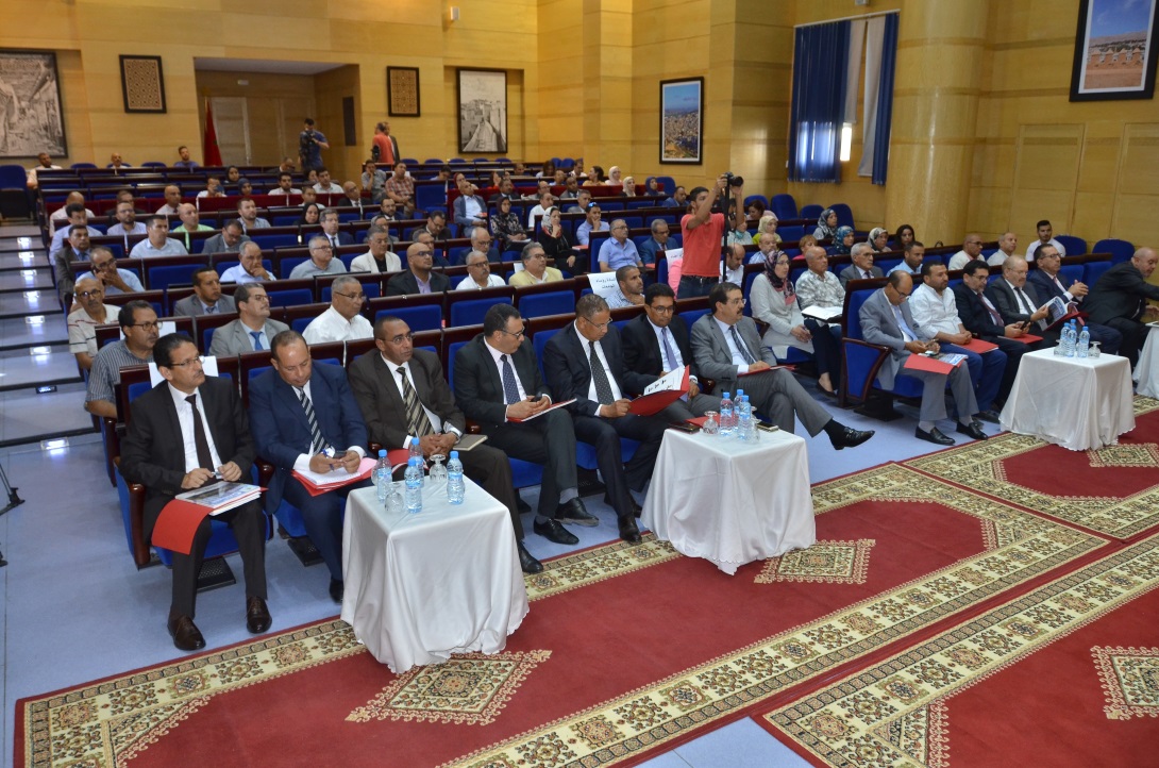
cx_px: 580
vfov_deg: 47.7
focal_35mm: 27
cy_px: 384
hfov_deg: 67.5
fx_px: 867
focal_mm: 18
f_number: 5
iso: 640
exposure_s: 1/60
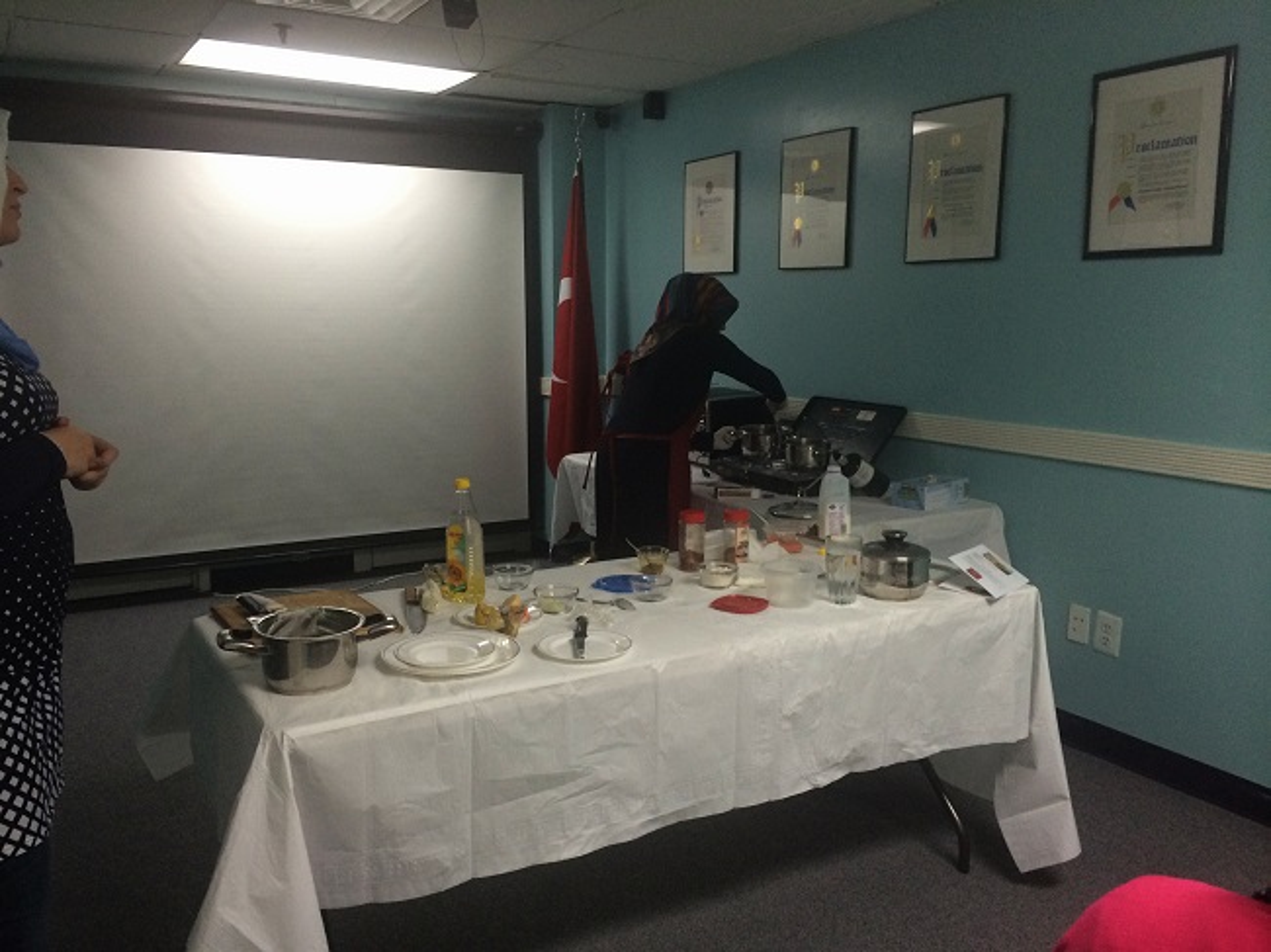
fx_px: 1101
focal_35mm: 30
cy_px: 476
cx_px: 636
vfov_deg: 46.8
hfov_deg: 60.0
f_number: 2.2
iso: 125
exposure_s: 1/30
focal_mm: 4.12
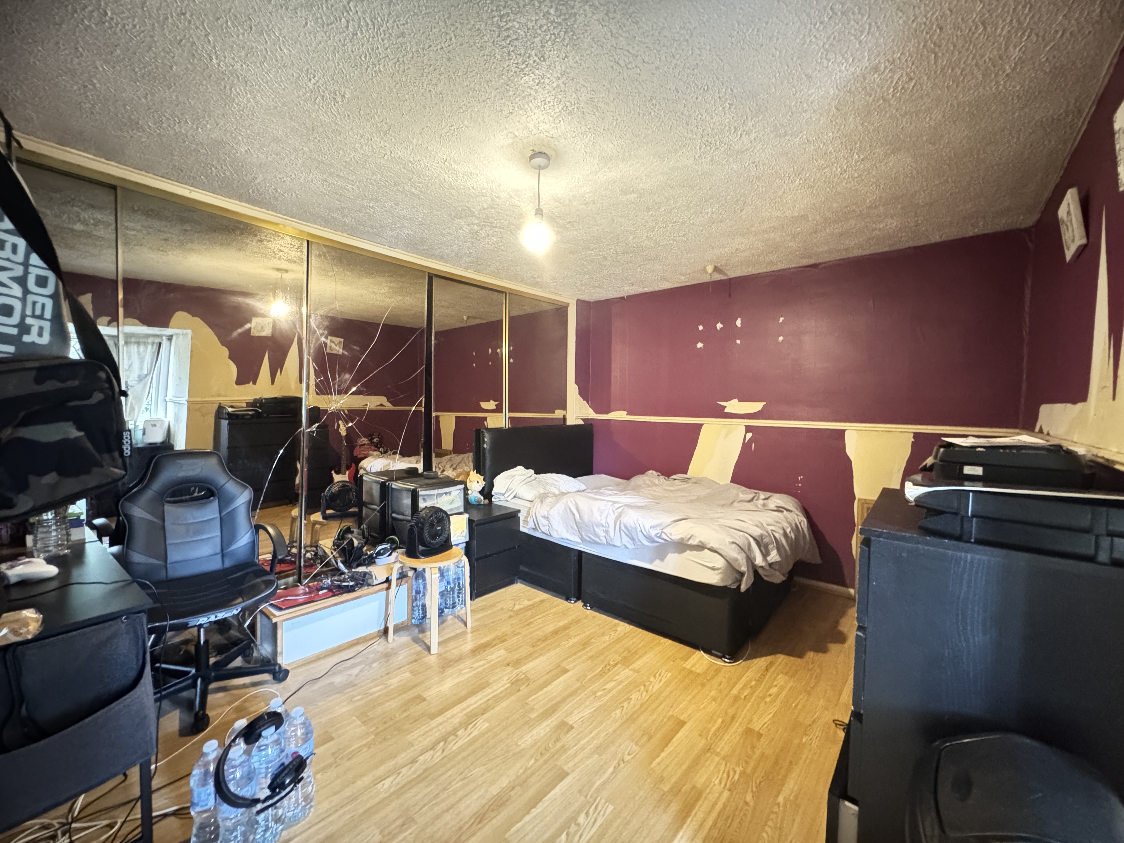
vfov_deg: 85.7
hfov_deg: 102.1
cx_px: 562
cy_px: 422
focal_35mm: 14
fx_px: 455
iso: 2500
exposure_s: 1/17
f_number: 2.2
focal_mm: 2.22
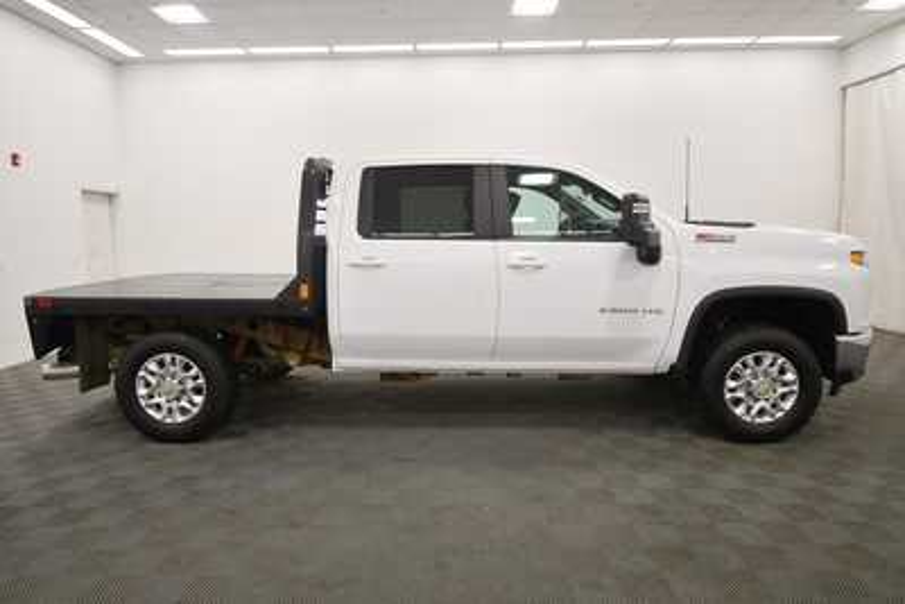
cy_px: 302
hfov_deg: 81.2
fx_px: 528
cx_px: 452
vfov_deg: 59.5
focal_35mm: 21
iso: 800
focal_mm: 14
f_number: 5
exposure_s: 1/200
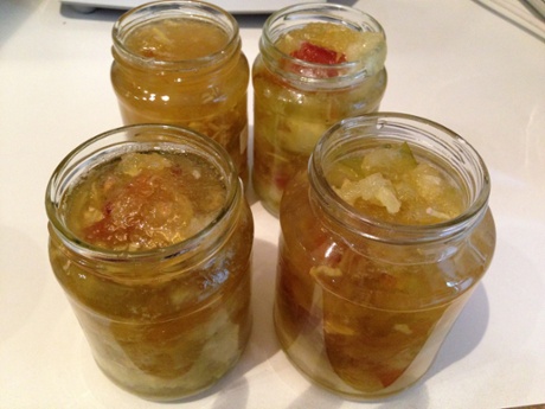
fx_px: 520
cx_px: 272
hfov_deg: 55.4
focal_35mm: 33
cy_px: 204
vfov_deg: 42.9
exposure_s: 1/17
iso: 400
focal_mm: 4.12
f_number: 2.4
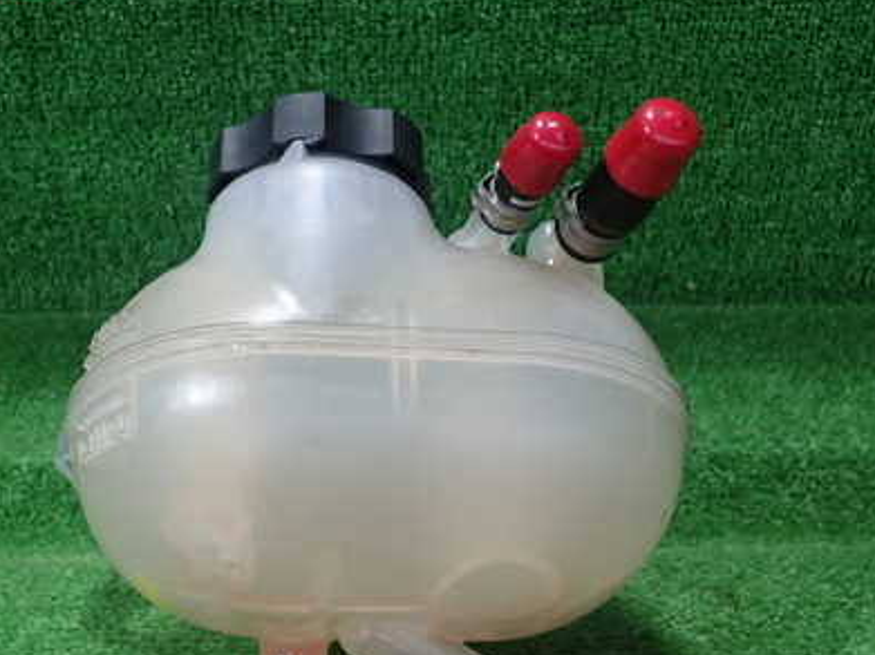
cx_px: 329
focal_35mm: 46
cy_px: 454
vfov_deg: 31.2
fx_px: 1162
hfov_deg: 41.0
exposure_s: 1/125
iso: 320
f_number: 2.3
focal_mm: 5.5
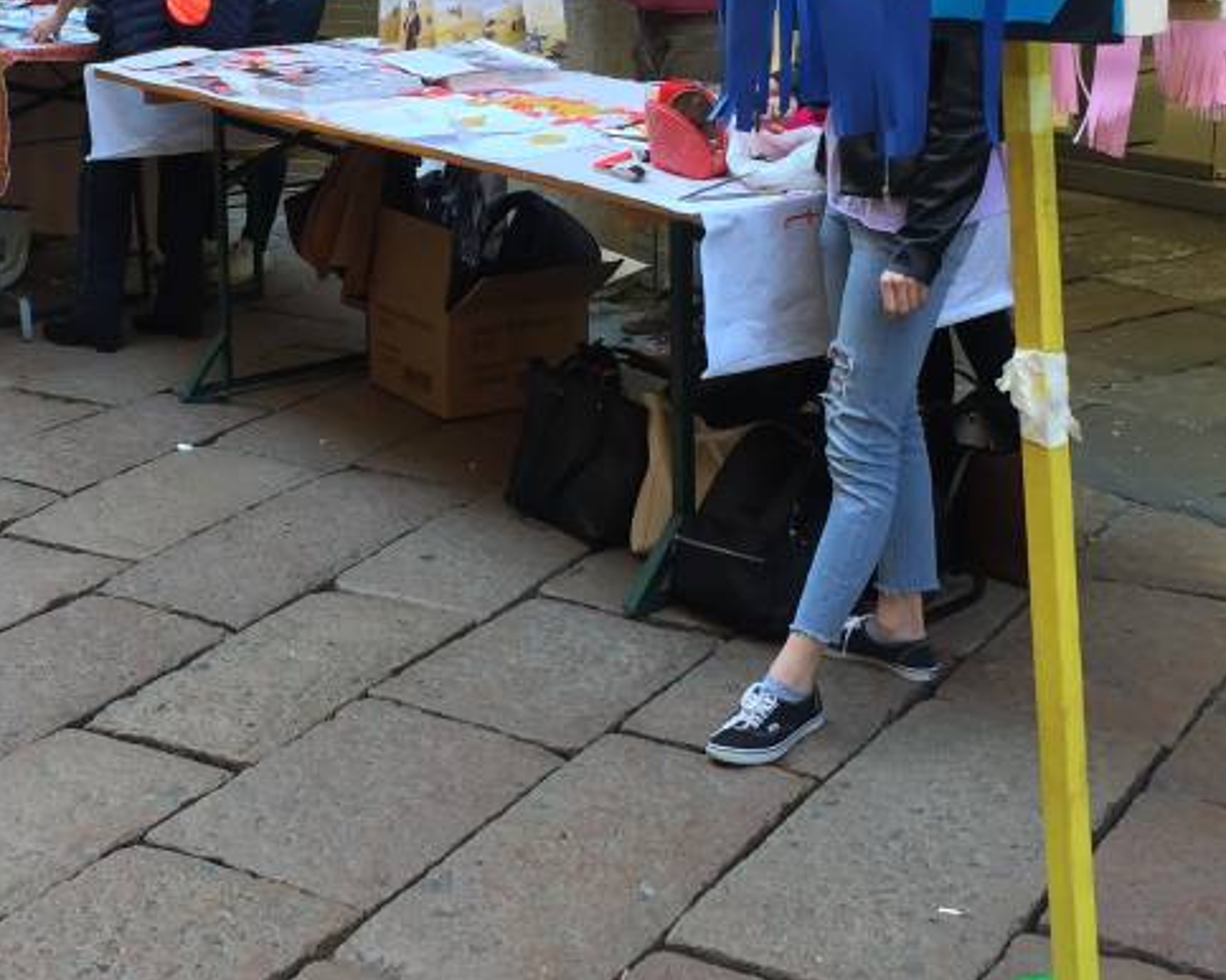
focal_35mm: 60
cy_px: 295
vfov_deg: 25.2
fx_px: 2176
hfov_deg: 31.2
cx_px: 421
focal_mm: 4.15
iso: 50
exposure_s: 1/100
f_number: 2.2
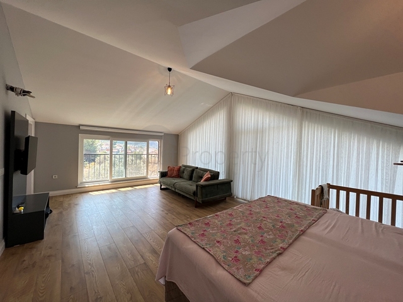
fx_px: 151
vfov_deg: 89.9
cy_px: 151
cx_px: 202
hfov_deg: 106.2
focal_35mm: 13
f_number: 1.8
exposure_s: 1/200
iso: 32
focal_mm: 1.57
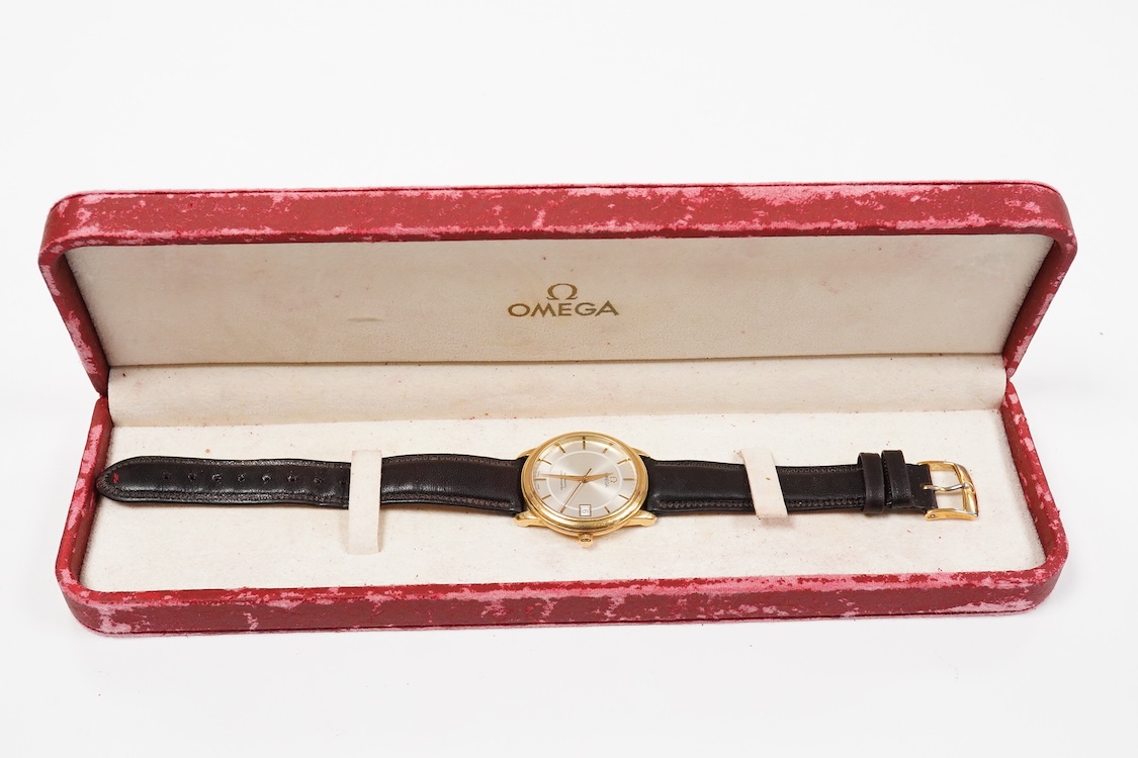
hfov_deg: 43.6
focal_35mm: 45
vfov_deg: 29.9
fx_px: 1422
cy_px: 379
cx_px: 569
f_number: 13
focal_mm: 30
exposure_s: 1/100
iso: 2500
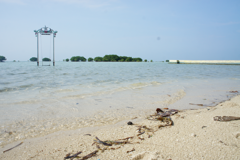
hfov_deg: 67.4
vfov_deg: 47.9
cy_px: 80
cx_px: 120
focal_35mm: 27
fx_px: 180
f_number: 11
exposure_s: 1/250
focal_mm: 18
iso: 200
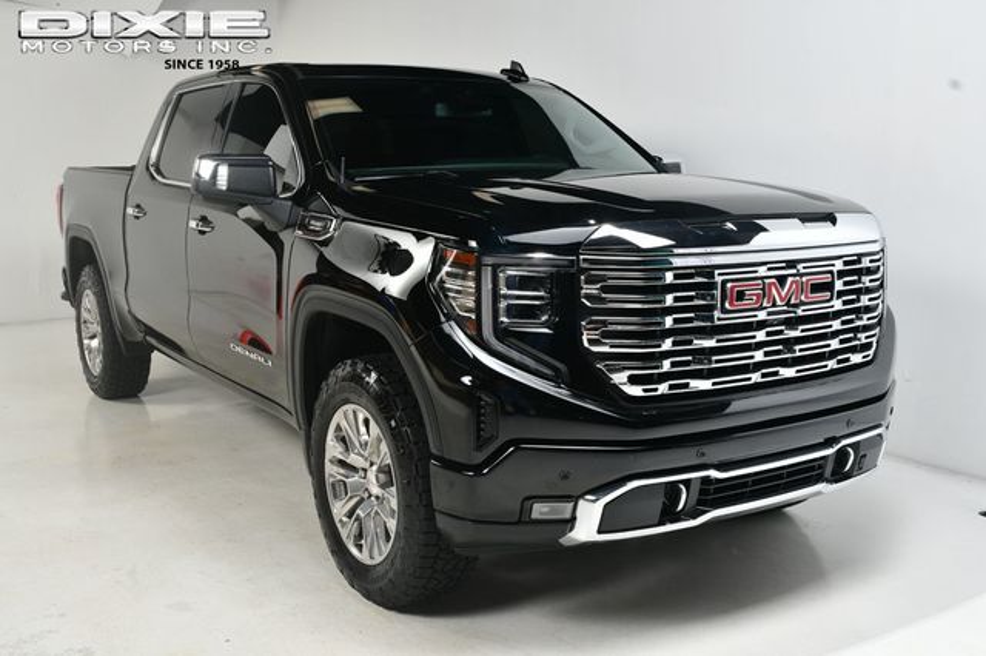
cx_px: 493
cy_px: 328
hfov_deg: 49.6
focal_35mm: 39
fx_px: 1068
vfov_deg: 34.2
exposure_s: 1/160
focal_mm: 26
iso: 100
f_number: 10
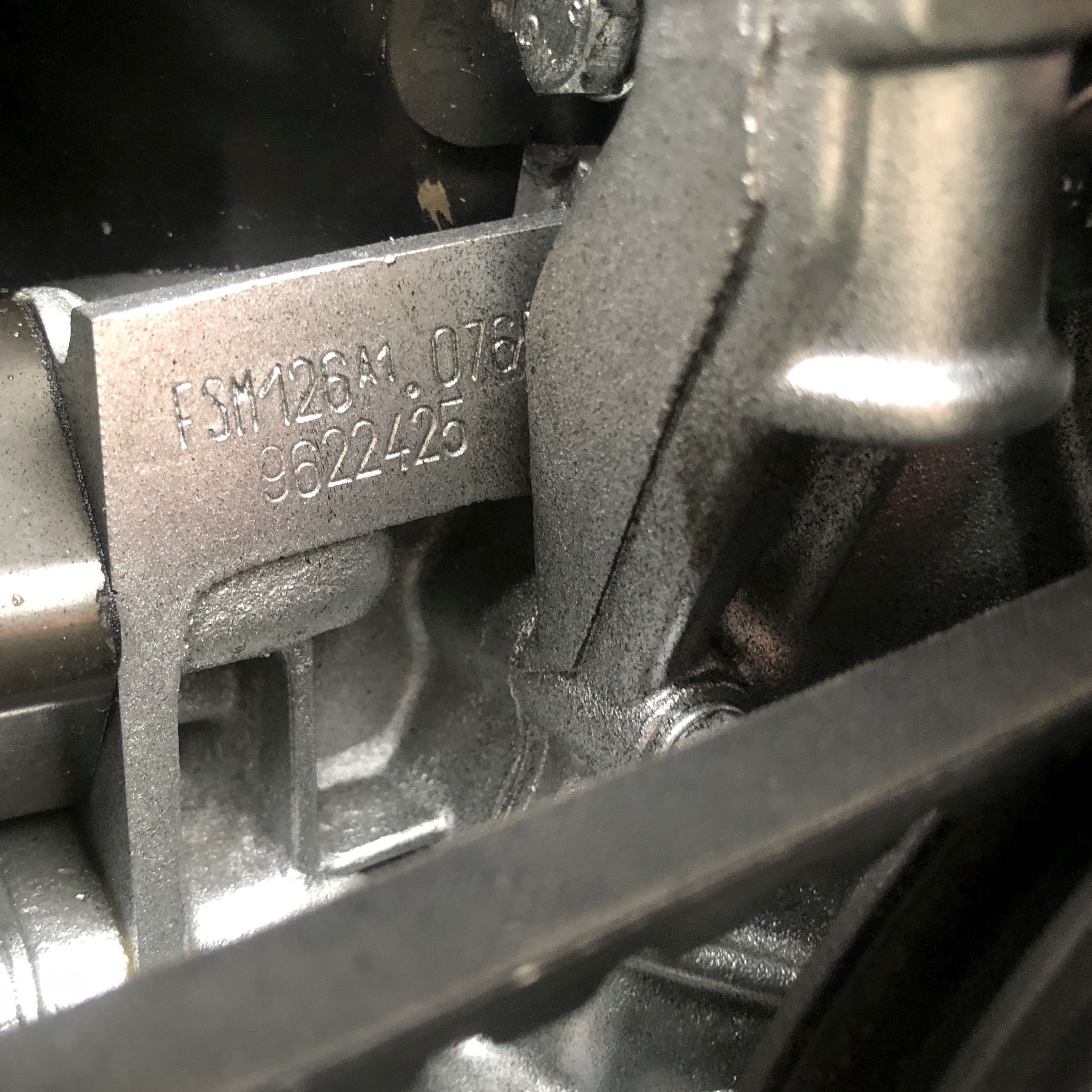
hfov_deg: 48.2
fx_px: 1213
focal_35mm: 34
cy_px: 552
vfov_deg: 48.4
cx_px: 436
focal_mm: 4
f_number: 1.8
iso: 100
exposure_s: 1/9
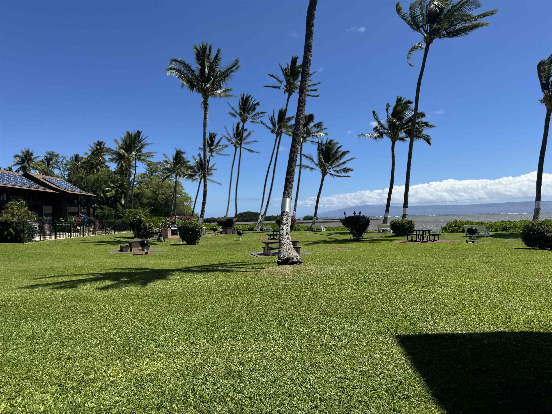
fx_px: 383
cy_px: 207
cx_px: 276
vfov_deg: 56.8
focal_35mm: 24
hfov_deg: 71.6
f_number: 1.78
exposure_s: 1/6410
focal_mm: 6.76
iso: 80
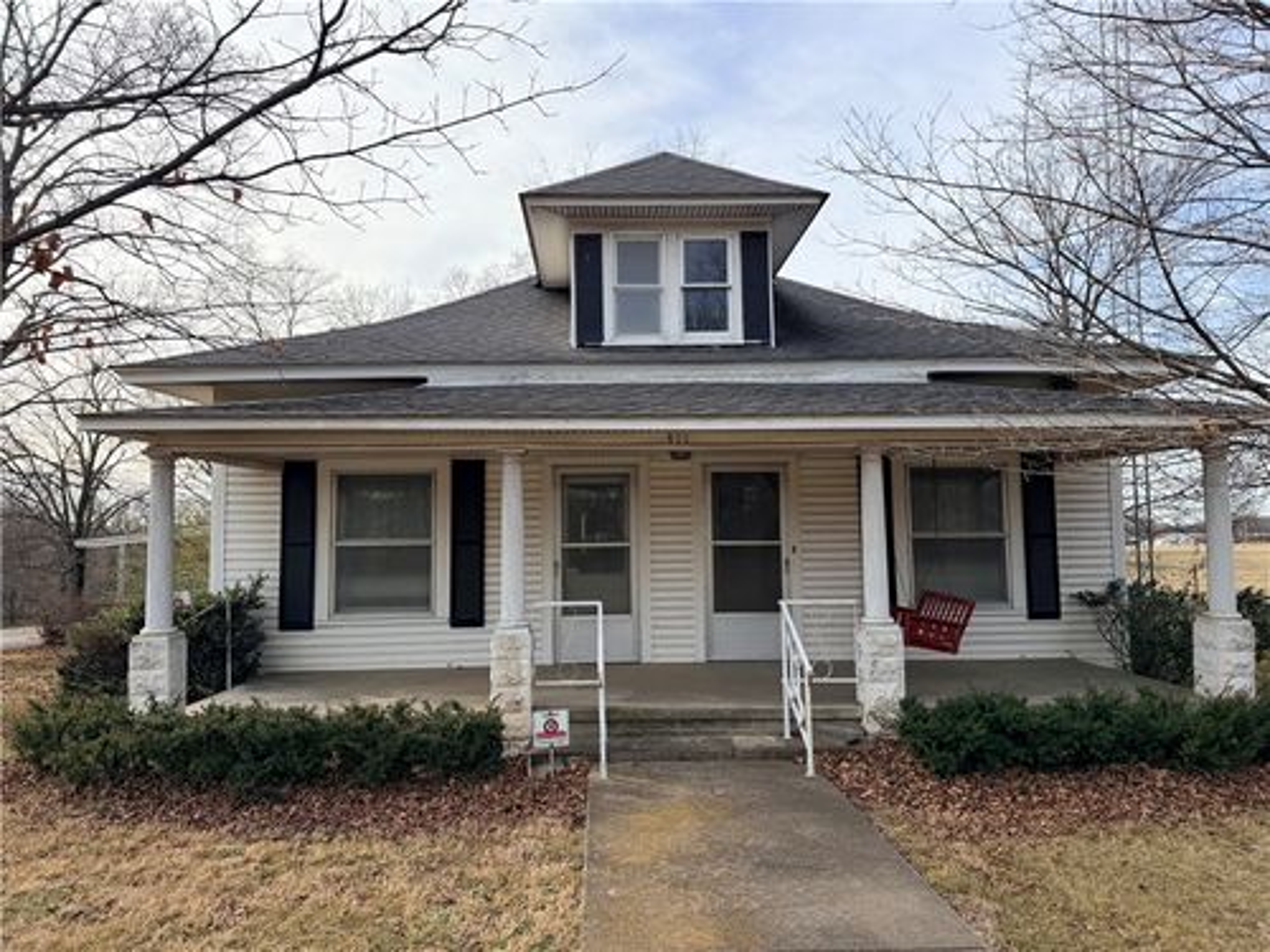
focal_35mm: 24
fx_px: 881
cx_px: 635
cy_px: 476
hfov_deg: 71.6
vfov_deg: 56.8
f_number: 1.78
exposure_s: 1/2907
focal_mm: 6.76
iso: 80
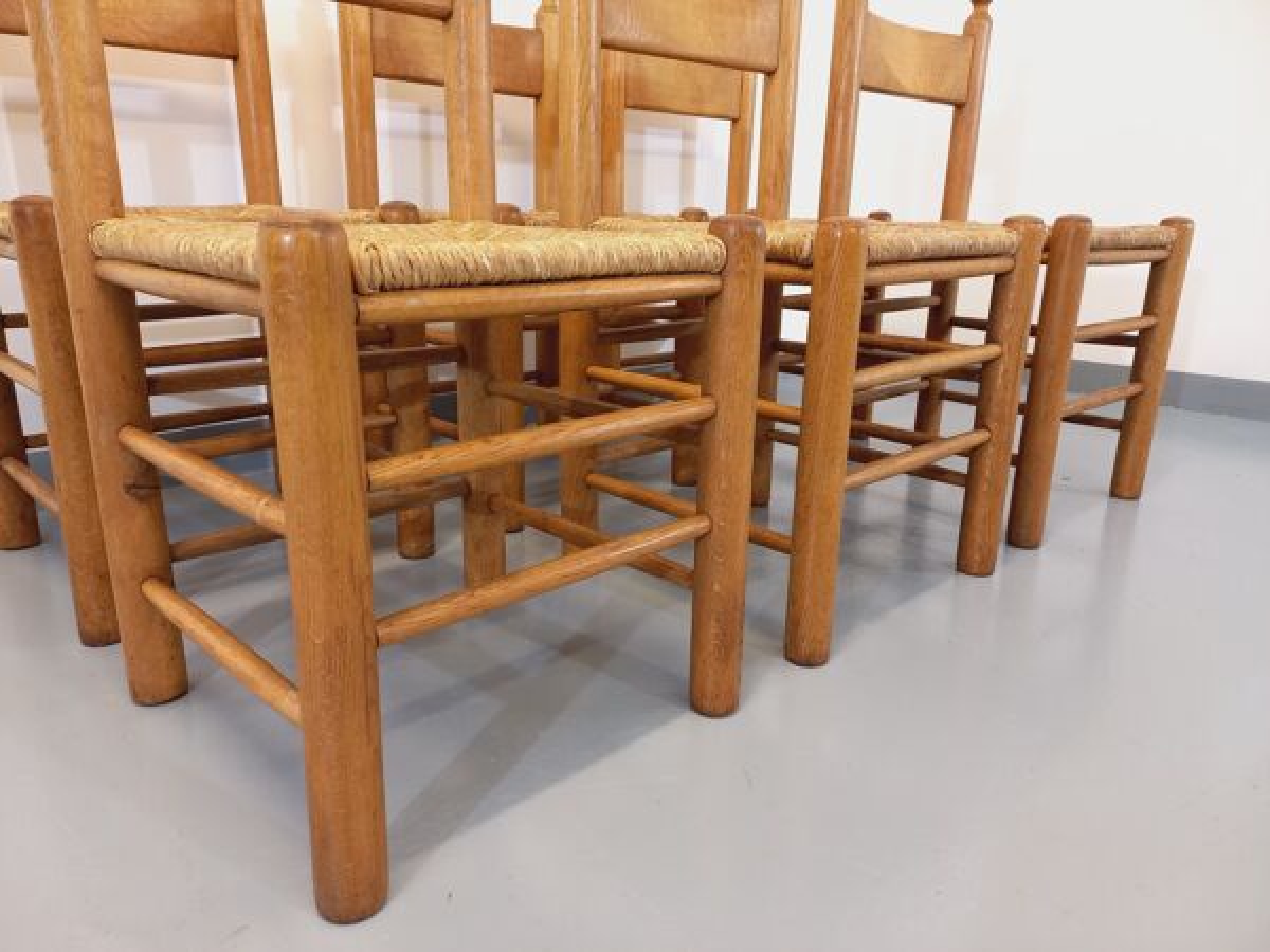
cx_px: 635
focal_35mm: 25
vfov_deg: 54.9
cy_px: 476
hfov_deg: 69.4
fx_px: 917
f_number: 1.8
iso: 320
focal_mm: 4.65
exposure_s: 1/49
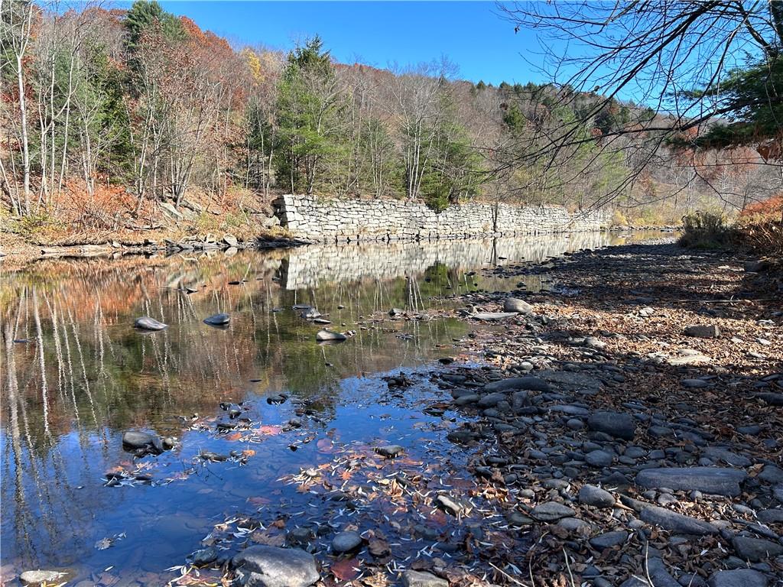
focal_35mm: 26
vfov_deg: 53.1
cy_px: 294
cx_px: 392
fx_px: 588
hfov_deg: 67.3
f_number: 1.5
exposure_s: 1/1252
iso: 50
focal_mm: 5.7
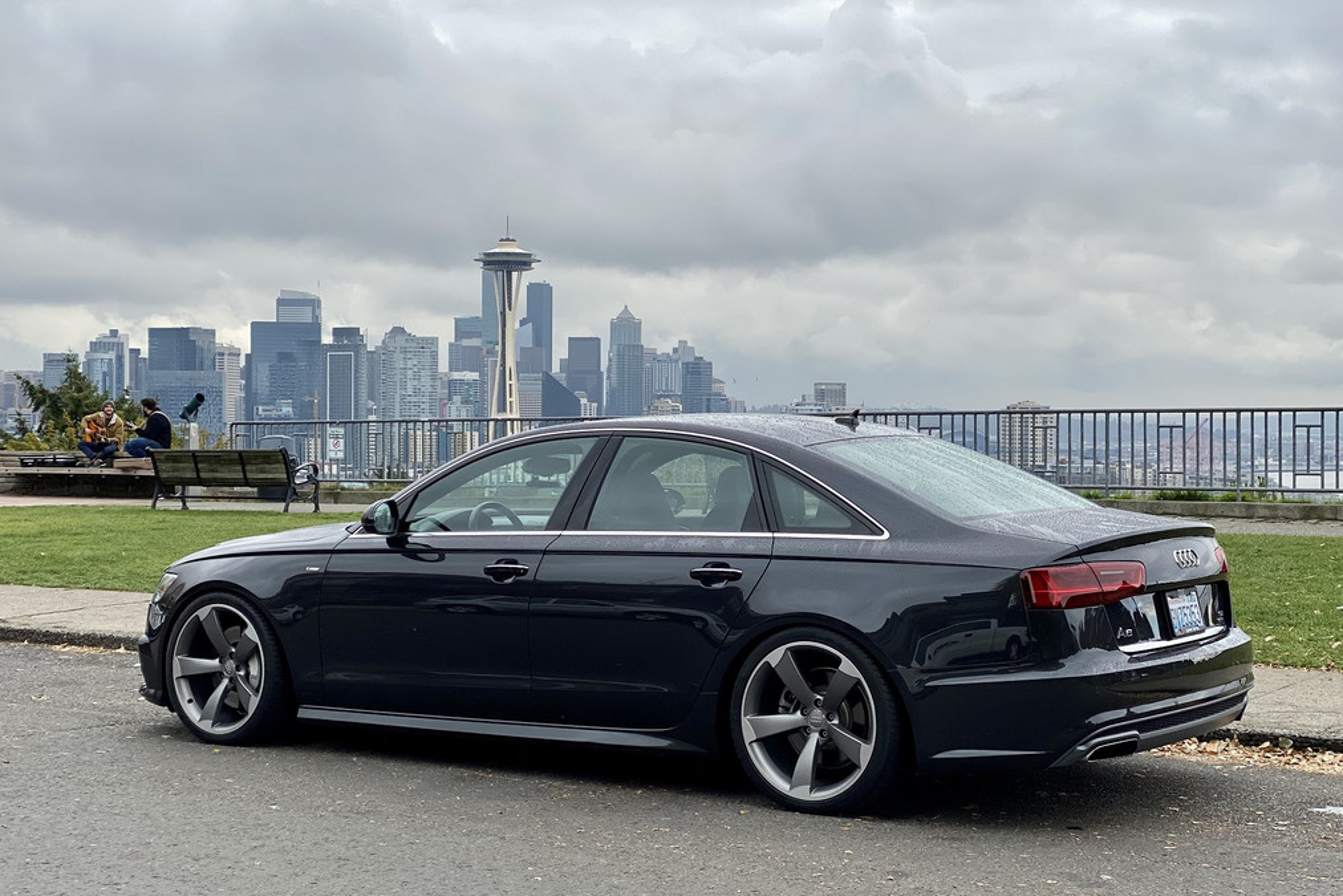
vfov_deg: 23.8
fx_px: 2127
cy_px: 467
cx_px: 685
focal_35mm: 57
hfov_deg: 35.0
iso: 20
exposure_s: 1/799
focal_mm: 6
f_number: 2
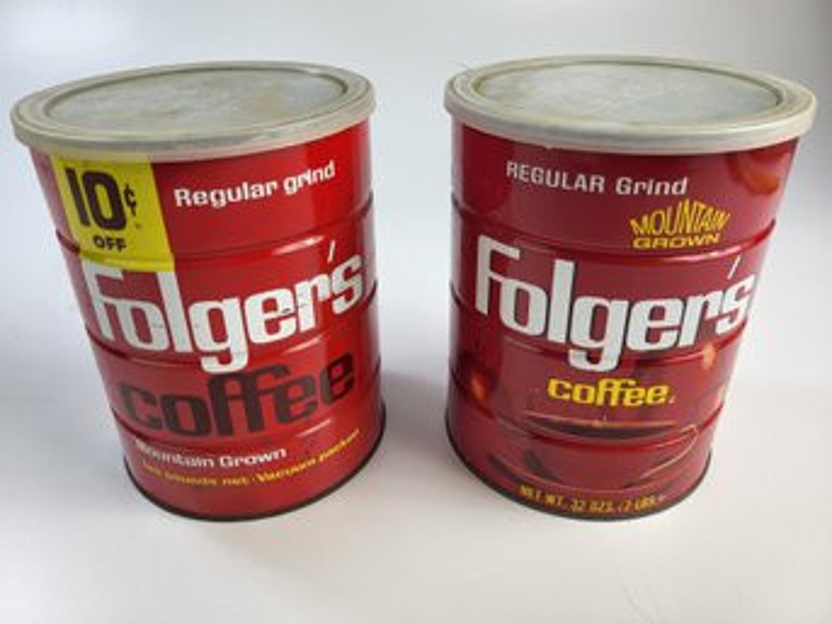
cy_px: 312
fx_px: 625
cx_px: 416
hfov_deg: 67.3
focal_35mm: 26
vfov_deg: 53.0
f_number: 1.8
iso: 40
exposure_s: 1/323
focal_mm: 5.4
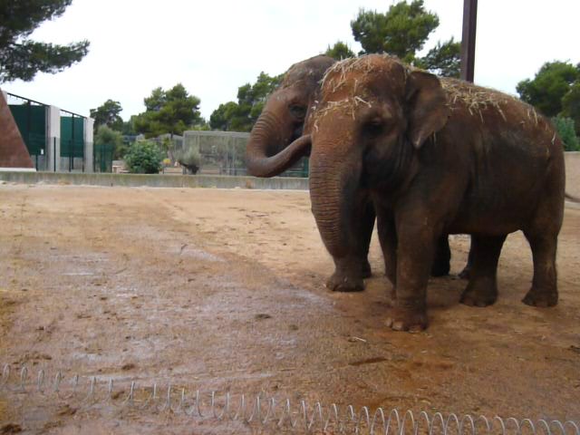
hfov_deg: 54.0
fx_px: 570
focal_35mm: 34
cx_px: 290
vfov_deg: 41.8
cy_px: 218
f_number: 9
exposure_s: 1/50
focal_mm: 5.5
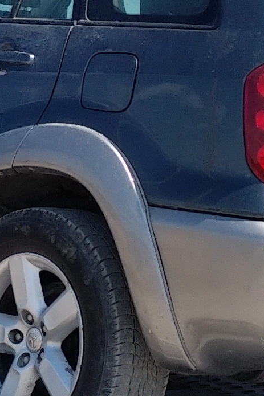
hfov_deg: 9.3
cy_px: 98
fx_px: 1607
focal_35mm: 146
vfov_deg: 14.0
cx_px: 21
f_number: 2
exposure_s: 1/1085
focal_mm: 4.52
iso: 100
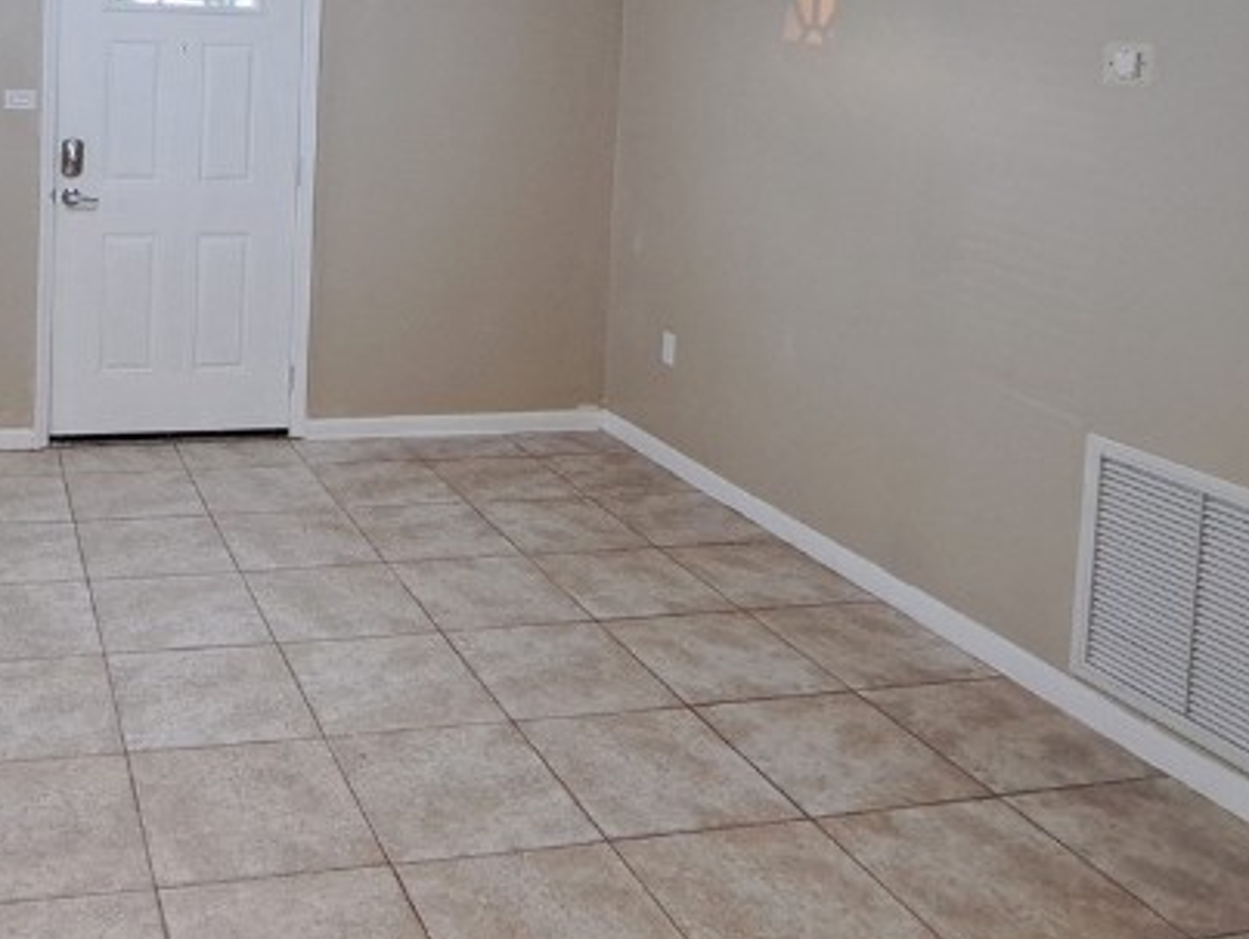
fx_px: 1192
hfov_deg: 51.4
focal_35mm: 33
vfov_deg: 40.5
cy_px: 136
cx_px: 226
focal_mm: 1.74
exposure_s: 1/40
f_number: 2.2
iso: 160
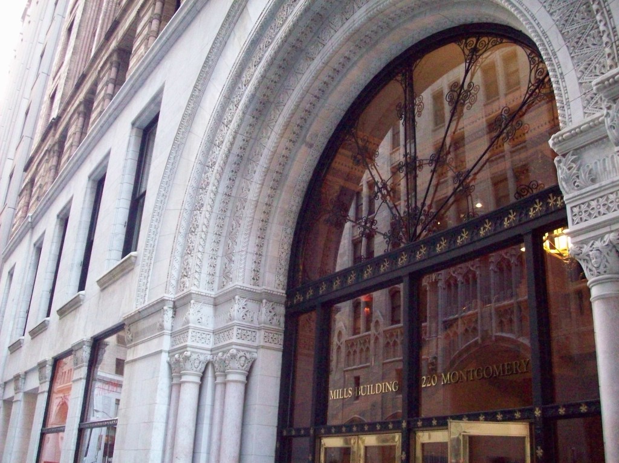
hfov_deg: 50.2
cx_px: 310
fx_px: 661
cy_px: 232
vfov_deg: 38.6
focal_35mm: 37
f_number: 2.8
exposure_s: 1/128
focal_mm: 6.2
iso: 504
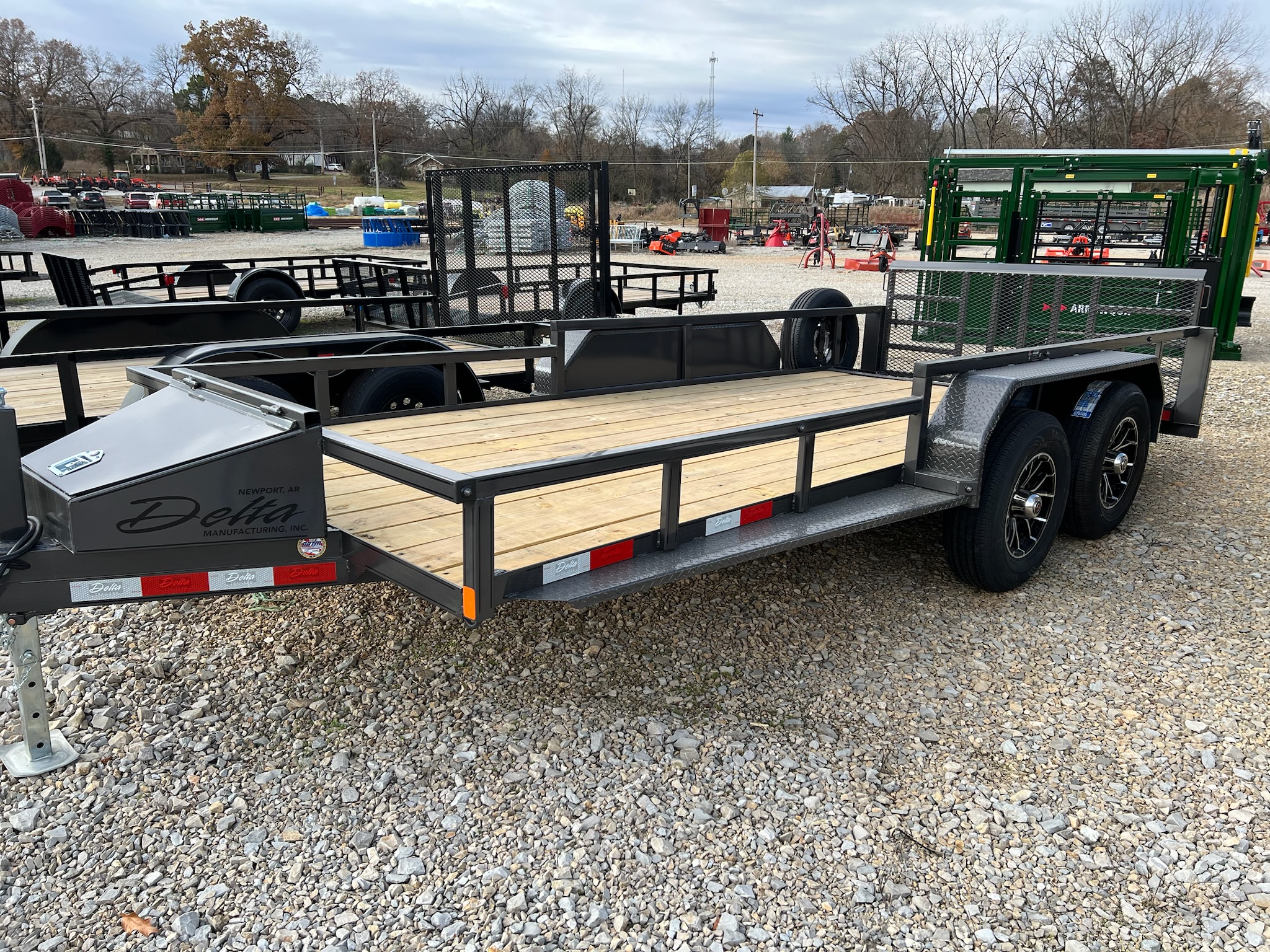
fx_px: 954
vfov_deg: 53.1
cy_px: 476
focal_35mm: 26
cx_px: 635
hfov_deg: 67.3
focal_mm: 5.7
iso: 50
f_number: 1.5
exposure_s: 1/1377
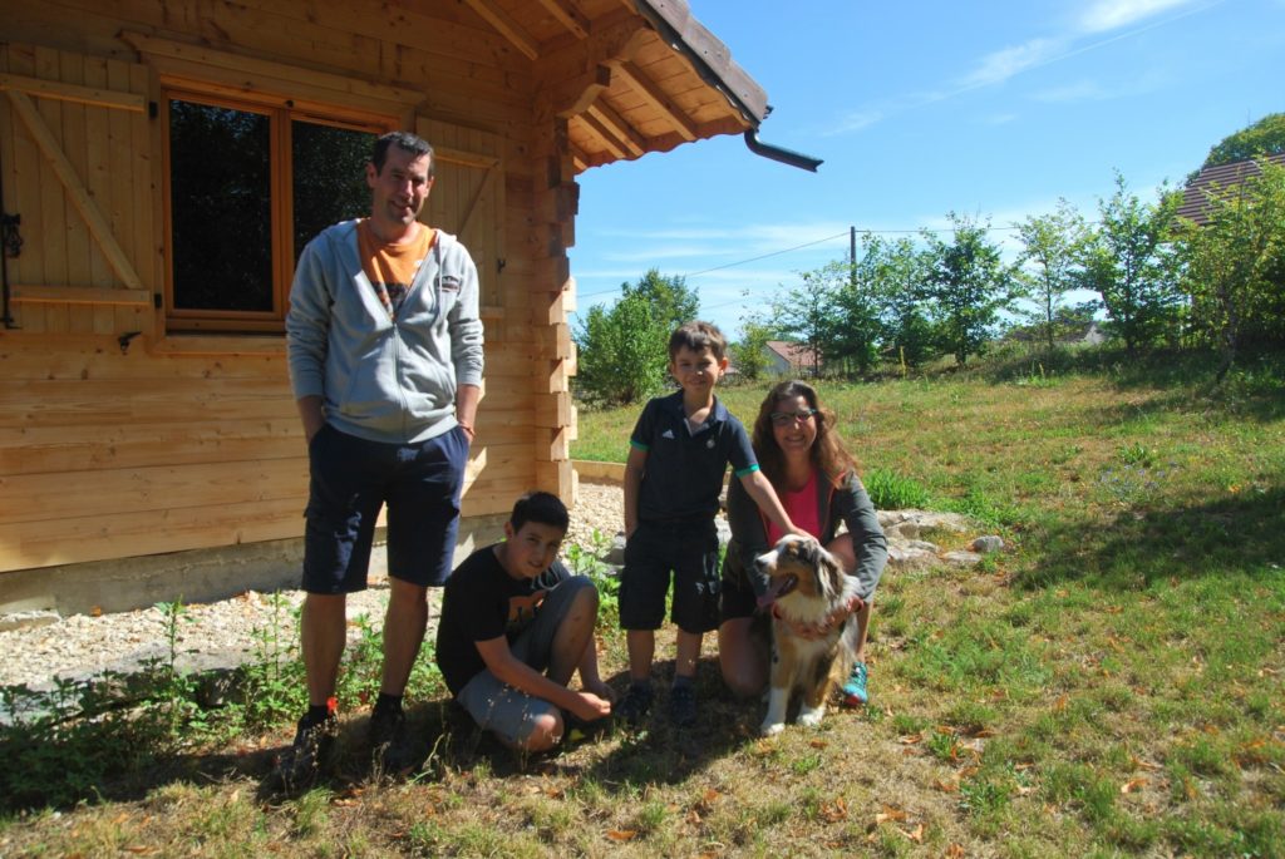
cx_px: 642
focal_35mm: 48
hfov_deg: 41.1
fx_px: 1715
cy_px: 430
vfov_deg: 28.1
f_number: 7.1
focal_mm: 32
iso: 100
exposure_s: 1/200
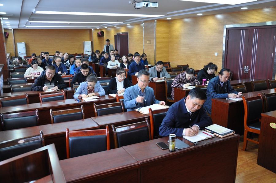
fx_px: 241
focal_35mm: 32
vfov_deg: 41.6
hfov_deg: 59.5
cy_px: 92
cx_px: 138
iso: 400
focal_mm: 21
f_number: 4.5
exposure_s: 1/20
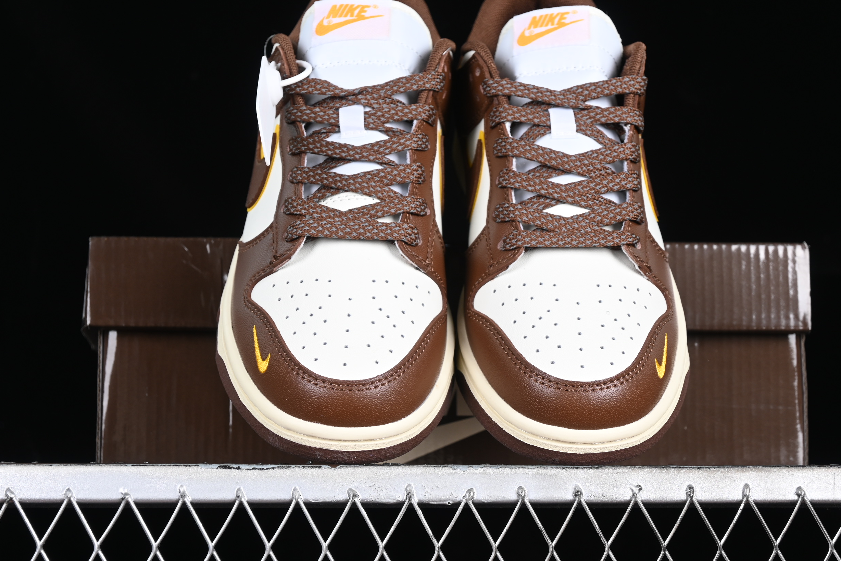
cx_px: 442
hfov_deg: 23.9
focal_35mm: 85
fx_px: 1986
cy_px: 274
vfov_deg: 16.1
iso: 160
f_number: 6.3
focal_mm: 50
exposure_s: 1/60
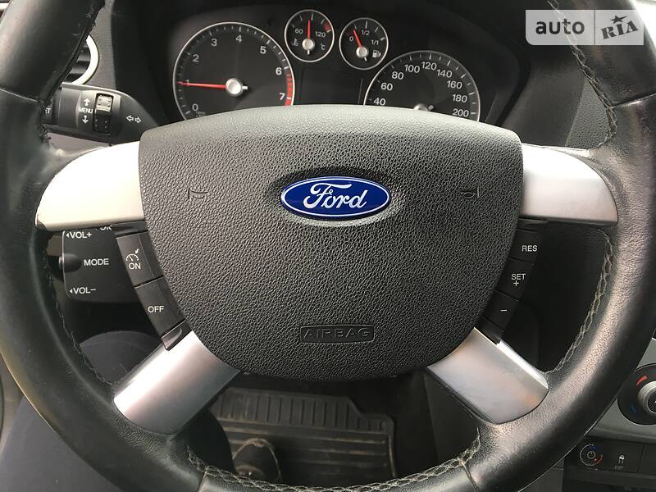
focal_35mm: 29
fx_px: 550
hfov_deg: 61.7
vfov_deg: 48.2
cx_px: 328
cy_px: 246
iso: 25
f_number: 2.2
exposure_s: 1/33
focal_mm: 4.2
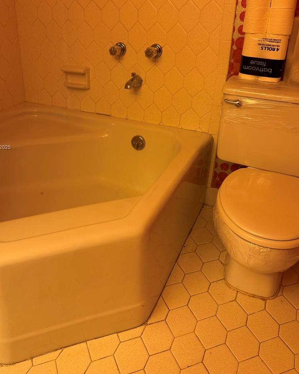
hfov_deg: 46.8
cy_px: 148
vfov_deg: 56.7
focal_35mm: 31
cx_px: 121
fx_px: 343
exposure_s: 1/120
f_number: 1.78
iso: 160
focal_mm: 6.76
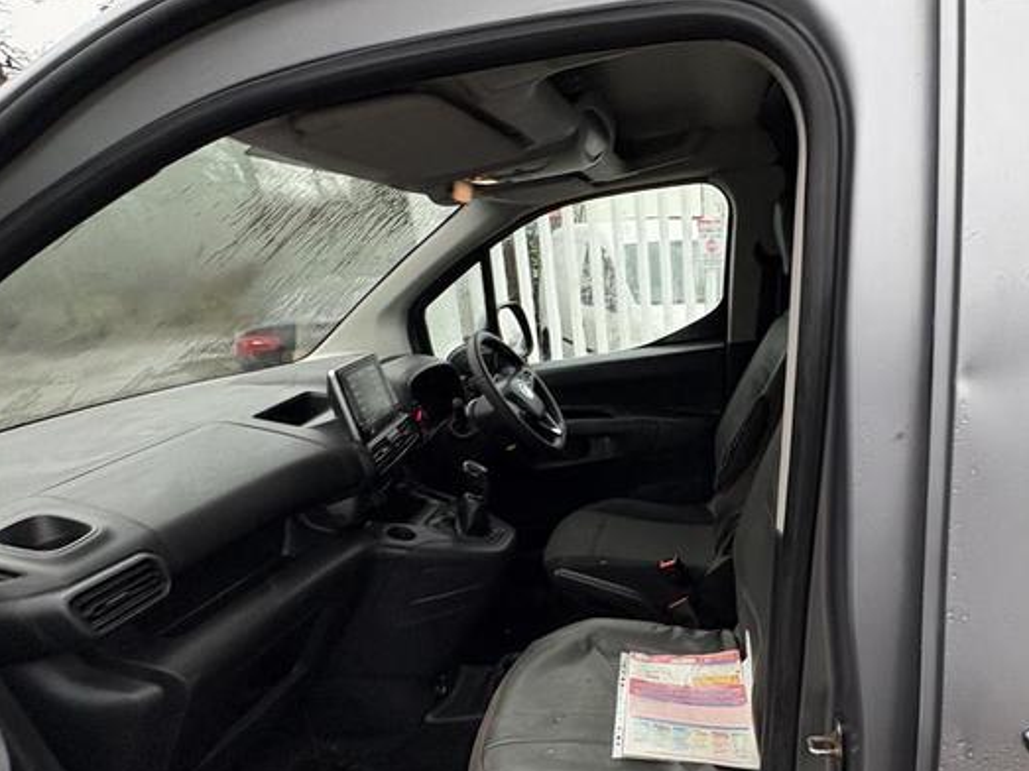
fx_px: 713
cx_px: 673
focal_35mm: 24
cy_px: 498
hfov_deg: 69.9
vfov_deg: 55.9
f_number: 2.2
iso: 125
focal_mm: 2.22
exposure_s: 1/99
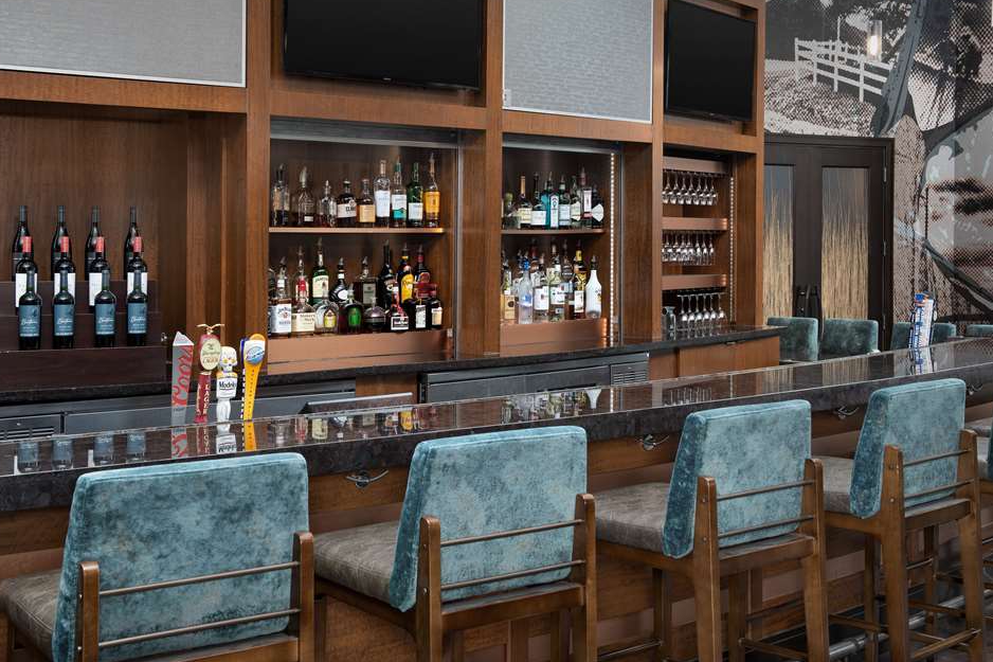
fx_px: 1324
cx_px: 508
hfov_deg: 41.1
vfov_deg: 28.1
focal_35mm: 48
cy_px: 346
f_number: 11
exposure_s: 1/160
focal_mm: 44
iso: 1250
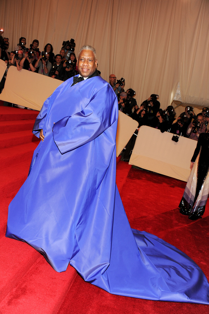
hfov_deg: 46.4
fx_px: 244
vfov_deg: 65.5
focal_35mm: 28
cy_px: 157
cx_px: 104
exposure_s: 1/100
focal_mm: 28
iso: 640
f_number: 6.3
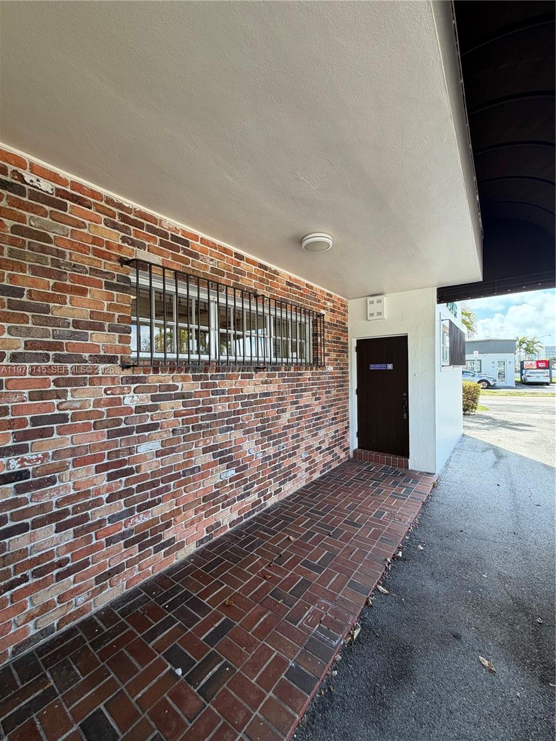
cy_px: 370
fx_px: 300
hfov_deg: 85.7
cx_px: 278
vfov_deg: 102.1
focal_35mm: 14
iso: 40
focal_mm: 2.22
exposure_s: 1/157
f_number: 2.2
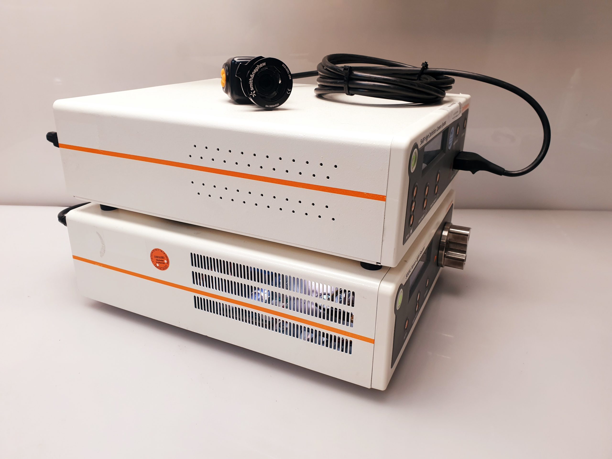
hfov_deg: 67.3
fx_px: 460
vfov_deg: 53.1
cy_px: 230
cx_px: 306
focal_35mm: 26
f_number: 2.4
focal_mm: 4.3
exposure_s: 1/50
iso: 50
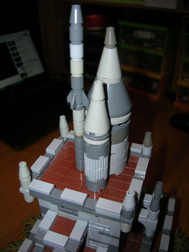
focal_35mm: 34
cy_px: 126
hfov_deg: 41.8
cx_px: 94
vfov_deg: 54.0
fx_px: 248
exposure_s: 1/60.1
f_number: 2.9
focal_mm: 5.7
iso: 50
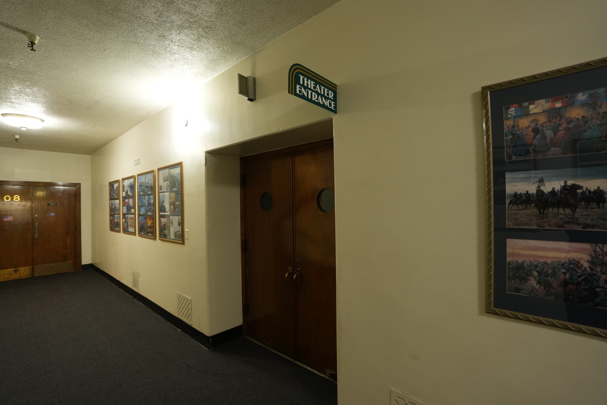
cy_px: 202
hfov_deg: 96.7
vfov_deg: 73.7
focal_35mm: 16
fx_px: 270
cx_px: 304
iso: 800
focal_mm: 16
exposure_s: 1/30
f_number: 2.8
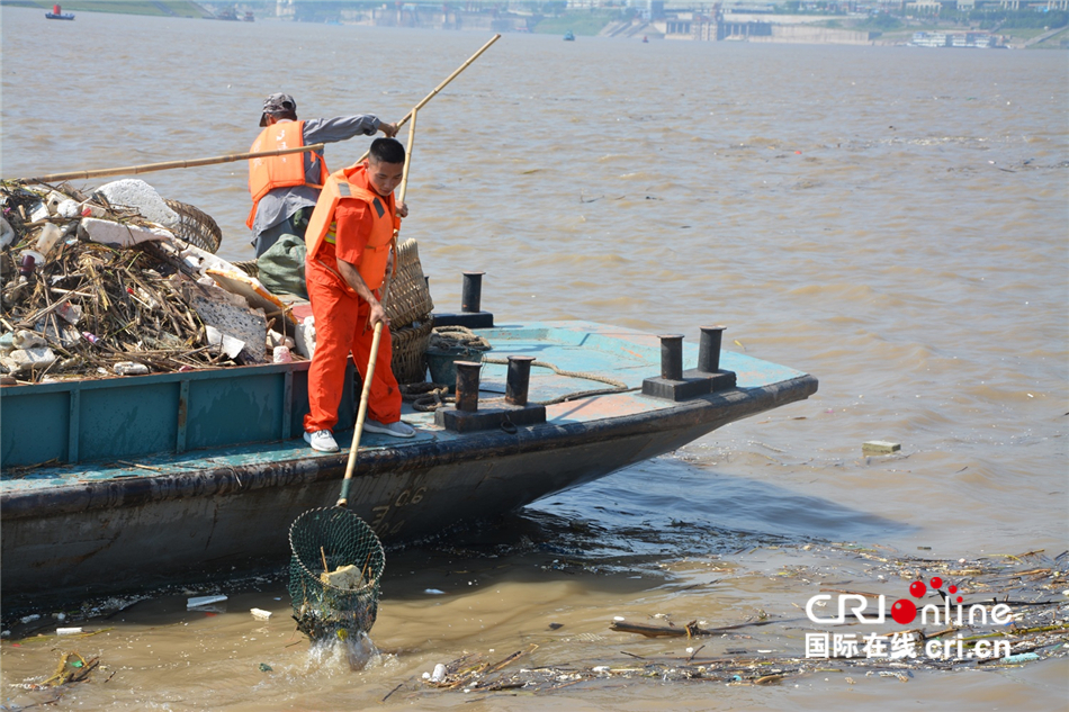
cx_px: 534
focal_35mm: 93
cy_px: 356
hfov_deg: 21.9
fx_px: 2761
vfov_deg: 14.7
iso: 110
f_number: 8
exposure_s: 1/250
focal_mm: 62
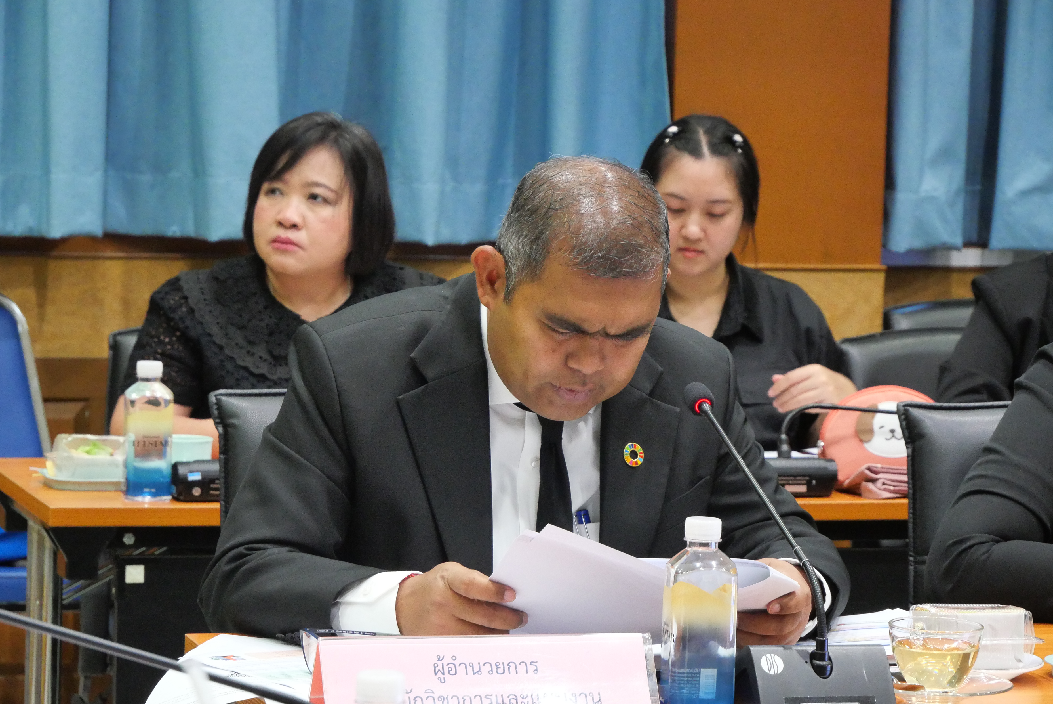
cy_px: 352
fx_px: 3629
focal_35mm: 124
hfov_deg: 16.5
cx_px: 526
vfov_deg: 11.1
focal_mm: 60
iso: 3200
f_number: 5.6
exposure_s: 1/50
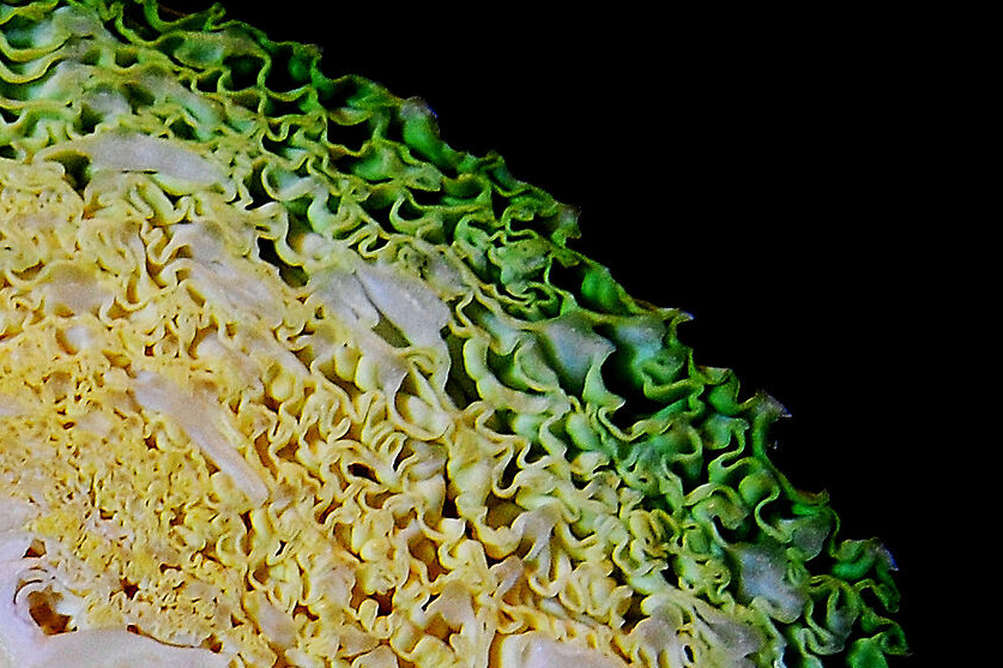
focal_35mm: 86
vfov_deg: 15.4
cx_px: -89
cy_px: 766
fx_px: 2395
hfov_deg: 22.4
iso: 800
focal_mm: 20
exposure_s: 1/20
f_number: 3.8
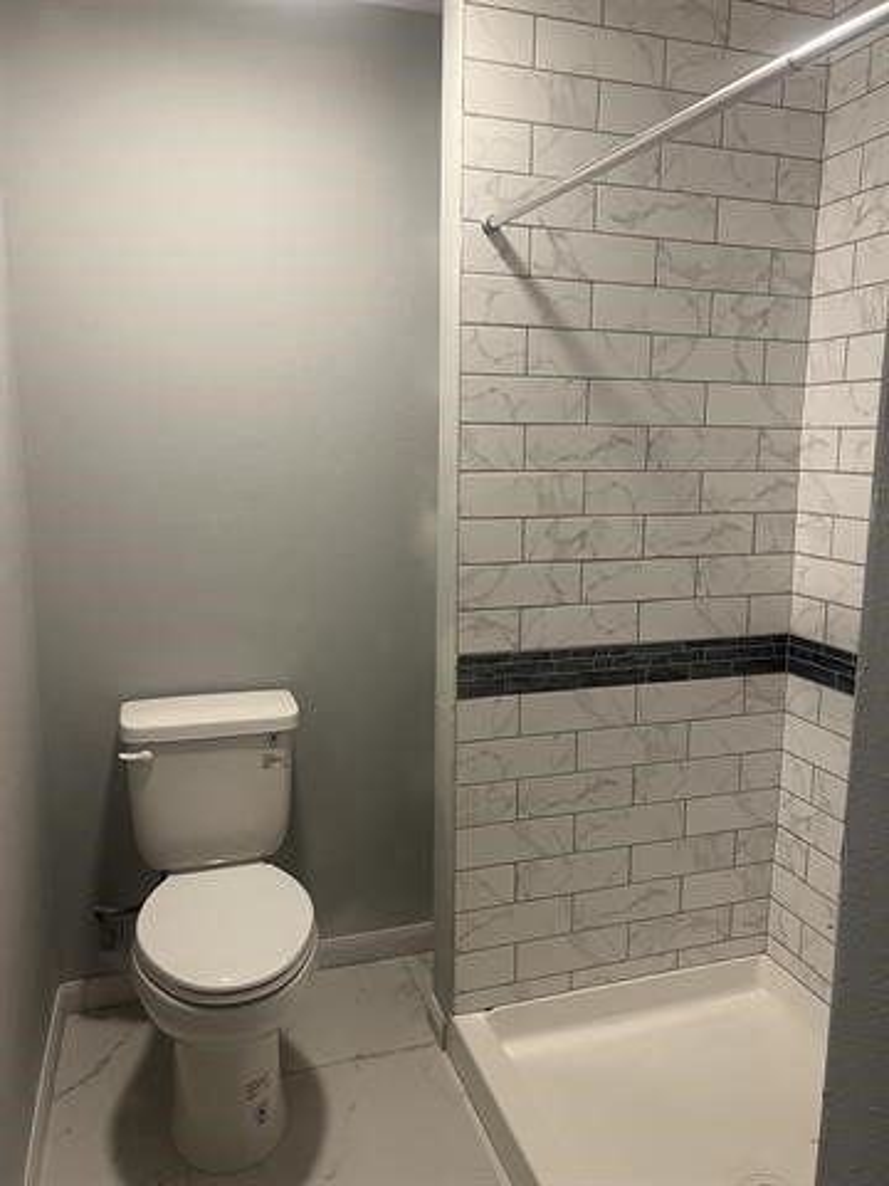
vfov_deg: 67.3
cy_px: 593
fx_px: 890
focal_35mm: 26
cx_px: 444
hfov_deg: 53.1
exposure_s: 1/60
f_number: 1.5
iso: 200
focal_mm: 5.7
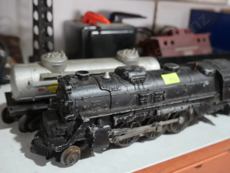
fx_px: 253
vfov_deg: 37.8
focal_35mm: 38
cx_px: 115
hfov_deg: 49.0
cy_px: 86
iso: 640
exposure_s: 1/60
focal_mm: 19
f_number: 4.1
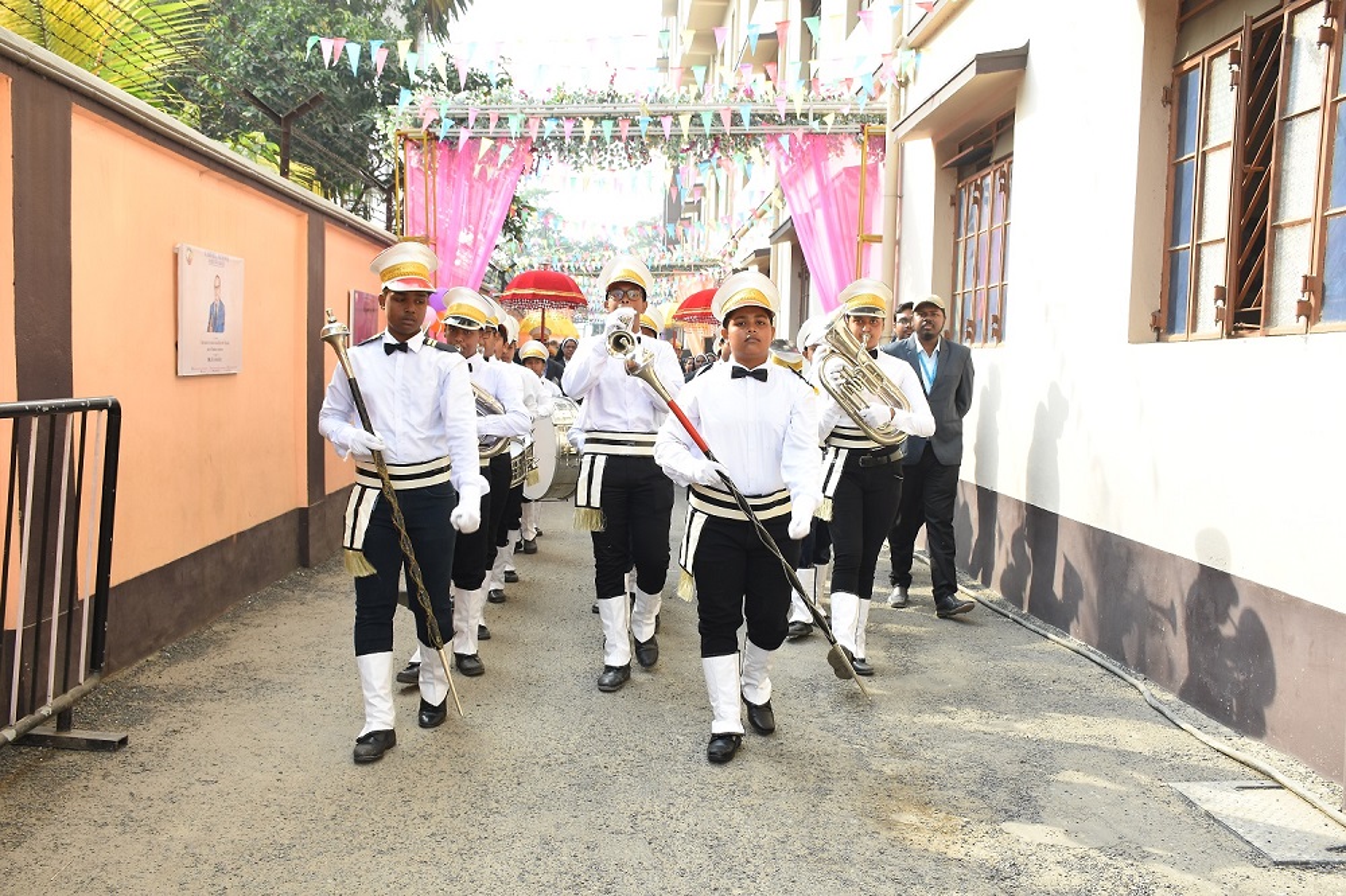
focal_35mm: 33
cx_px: 673
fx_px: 1233
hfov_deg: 57.2
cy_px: 448
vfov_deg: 39.9
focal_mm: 22
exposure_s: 1/160
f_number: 7.1
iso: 400
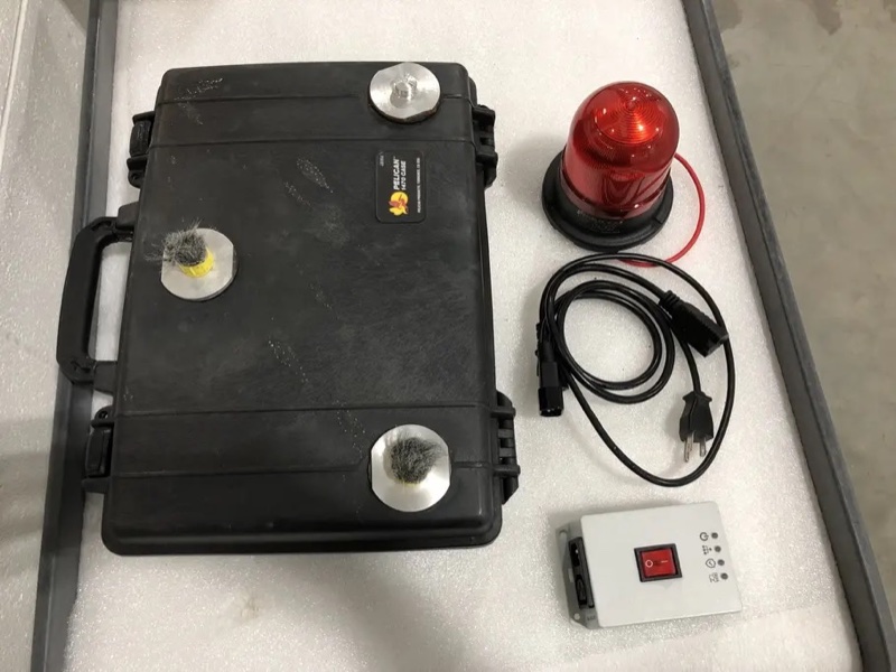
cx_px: 448
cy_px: 336
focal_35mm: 28
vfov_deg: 49.7
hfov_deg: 63.4
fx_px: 725
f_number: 1.8
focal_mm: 3.99
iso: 40
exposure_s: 1/20
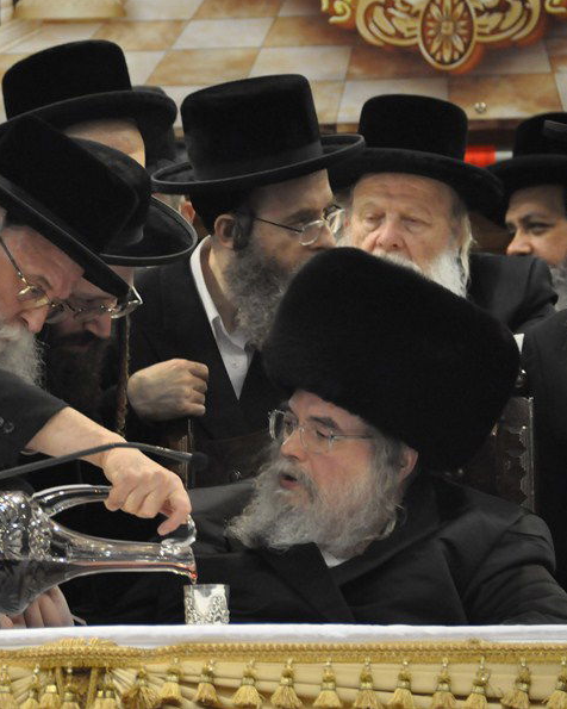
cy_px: 354
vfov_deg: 4.1
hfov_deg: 3.3
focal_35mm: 468
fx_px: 9817
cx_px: 111
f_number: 5.6
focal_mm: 220
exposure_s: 1/50
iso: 2000
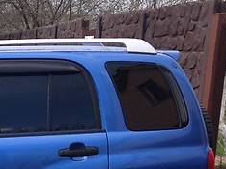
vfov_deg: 12.9
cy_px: 165
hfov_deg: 16.4
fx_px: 737
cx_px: -78
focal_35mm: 113
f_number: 2.4
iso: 50
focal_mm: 4.1
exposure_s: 1/463
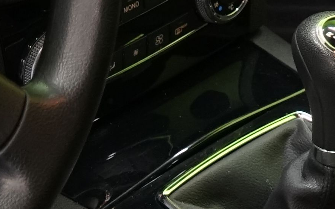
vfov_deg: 6.3
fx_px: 1890
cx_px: 77
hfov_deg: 10.1
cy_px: 249
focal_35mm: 207
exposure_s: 1/15
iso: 1250
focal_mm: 30
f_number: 5
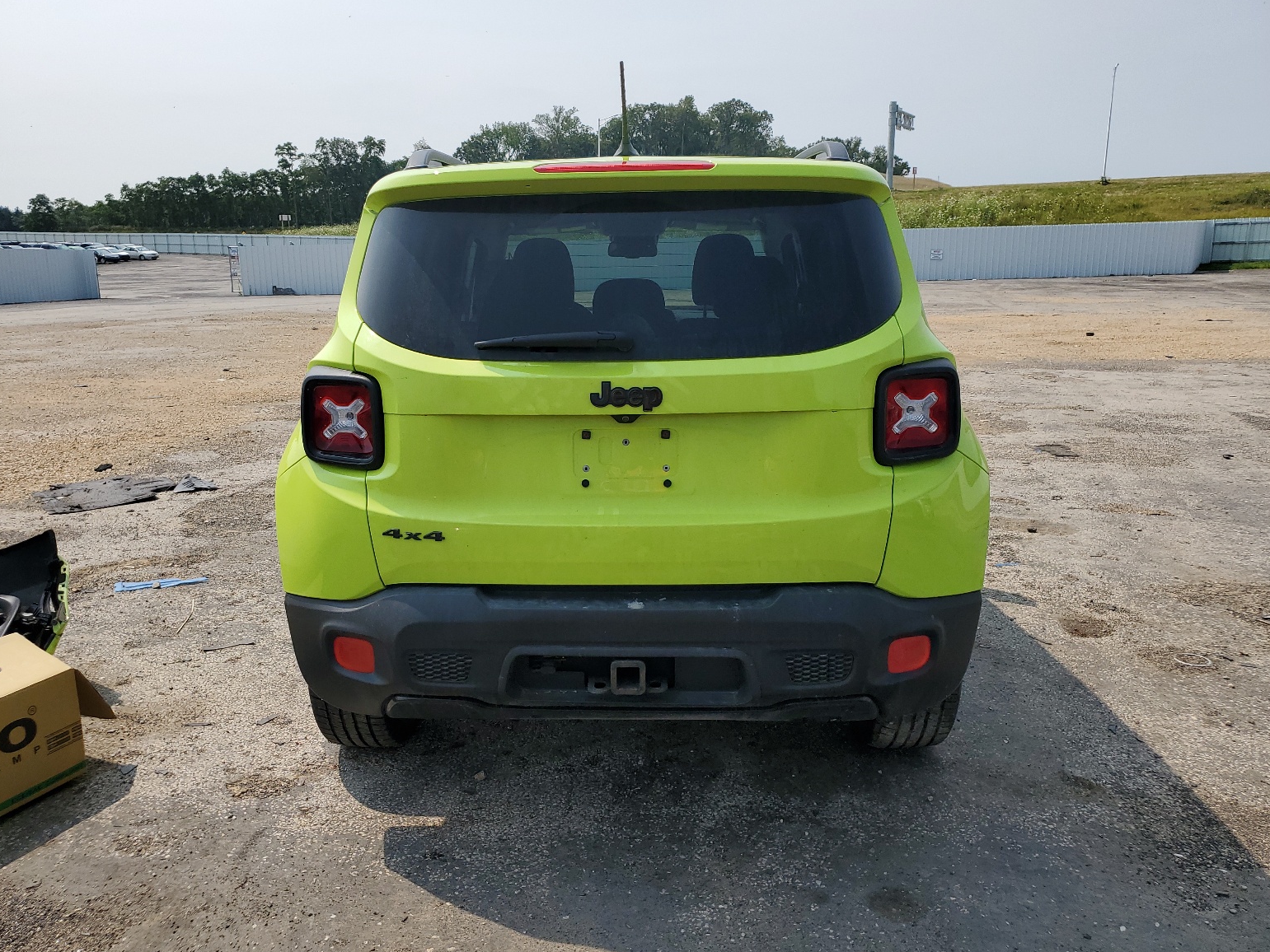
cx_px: 622
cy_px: 483
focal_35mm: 27
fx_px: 991
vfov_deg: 51.4
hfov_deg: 65.3
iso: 50
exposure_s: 1/5000
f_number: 1.5
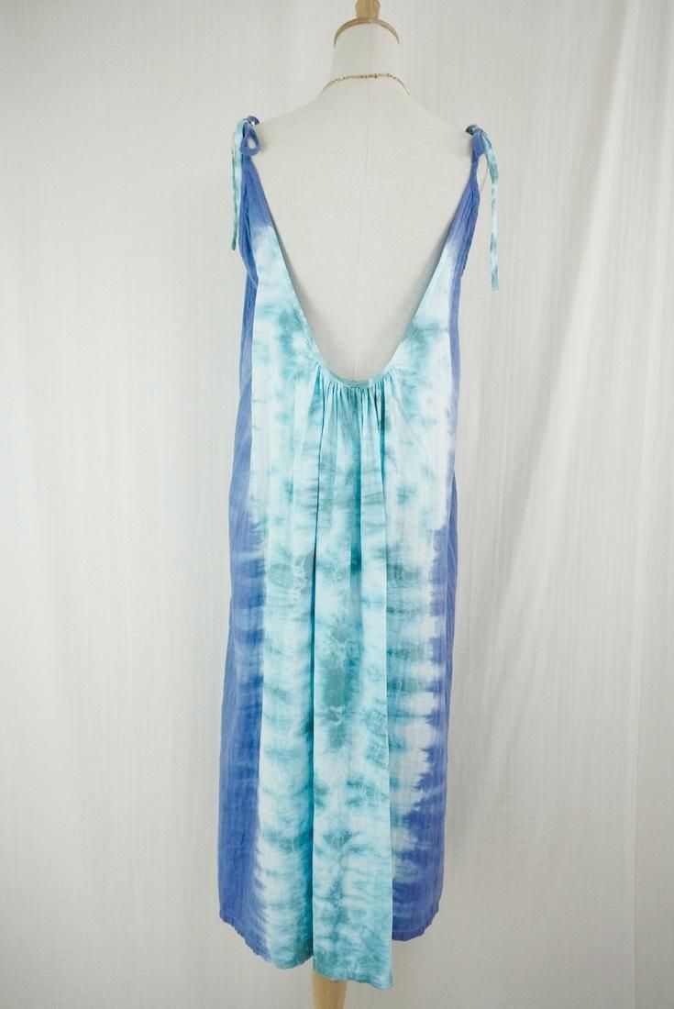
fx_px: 841
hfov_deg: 43.7
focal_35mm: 30
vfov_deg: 61.9
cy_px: 504
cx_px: 337
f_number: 5.6
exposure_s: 1/800
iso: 6400
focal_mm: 20
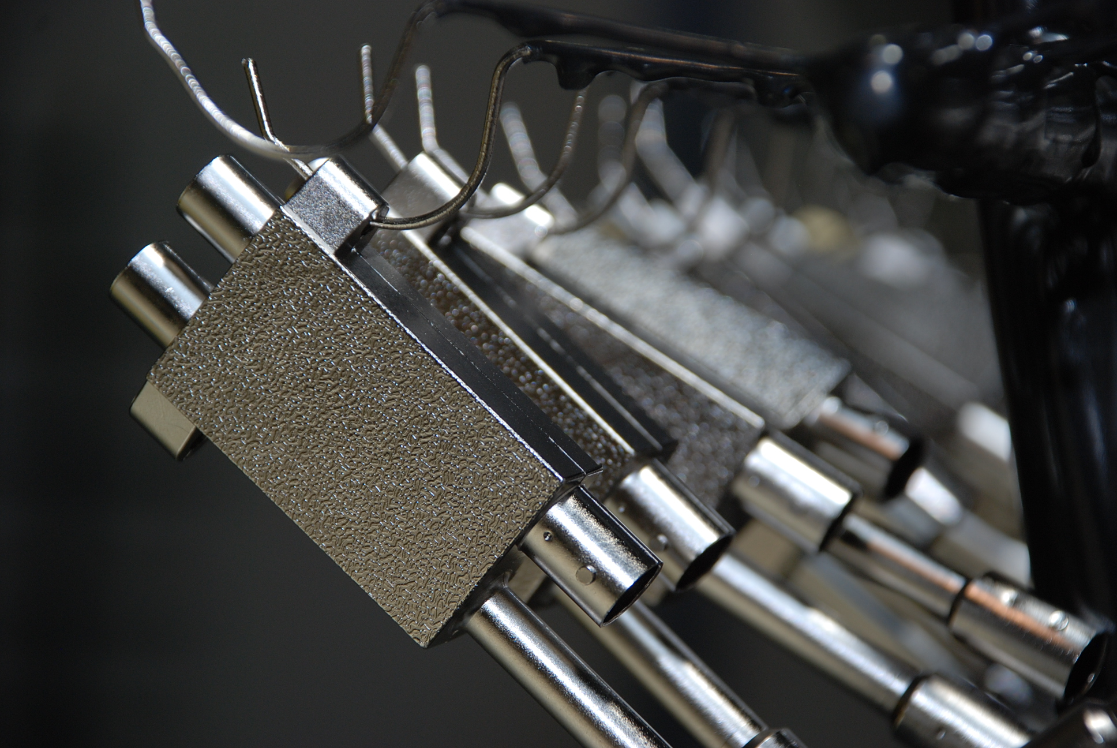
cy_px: 374
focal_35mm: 168
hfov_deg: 12.2
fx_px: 5219
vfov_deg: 8.2
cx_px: 558
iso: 200
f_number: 5.6
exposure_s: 1/80
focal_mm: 112
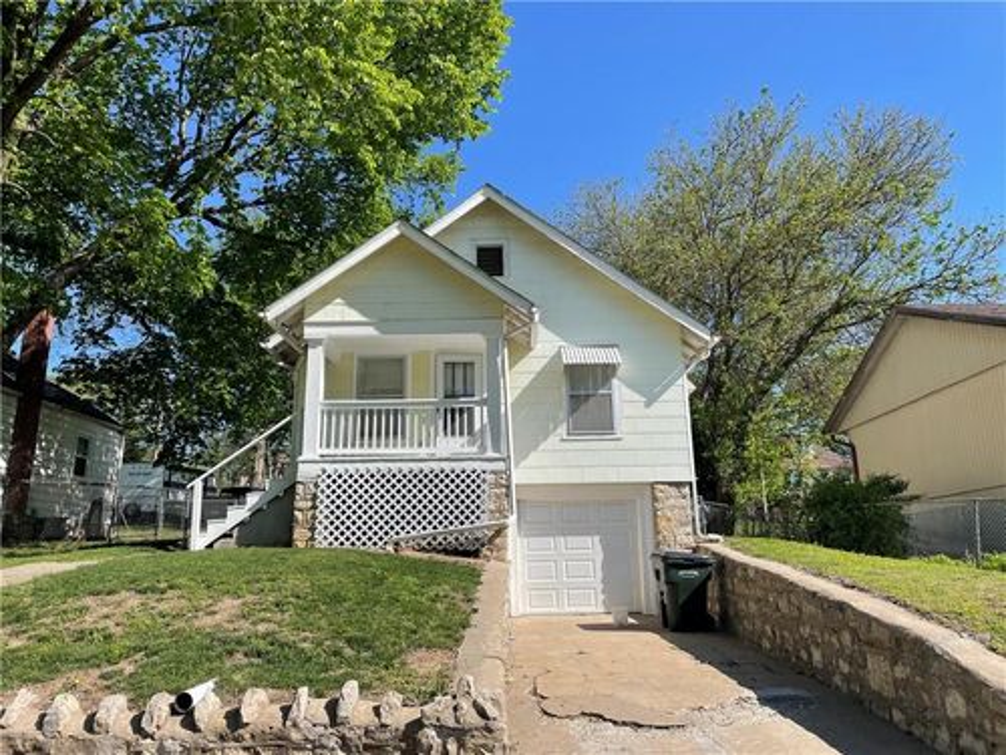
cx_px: 503
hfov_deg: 67.3
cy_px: 378
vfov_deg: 53.1
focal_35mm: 26
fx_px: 756
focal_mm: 4.2
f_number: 1.6
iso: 32
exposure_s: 1/3125
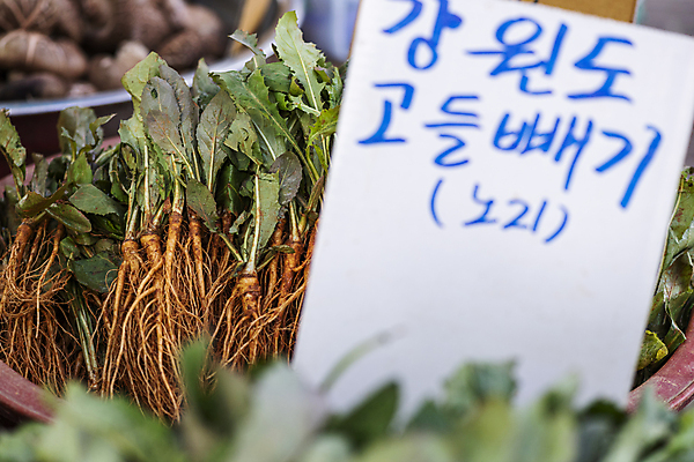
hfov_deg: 19.5
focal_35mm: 105
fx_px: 2024
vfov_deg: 13.0
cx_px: 347
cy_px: 231
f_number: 5
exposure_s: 1/160
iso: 320
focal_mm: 105
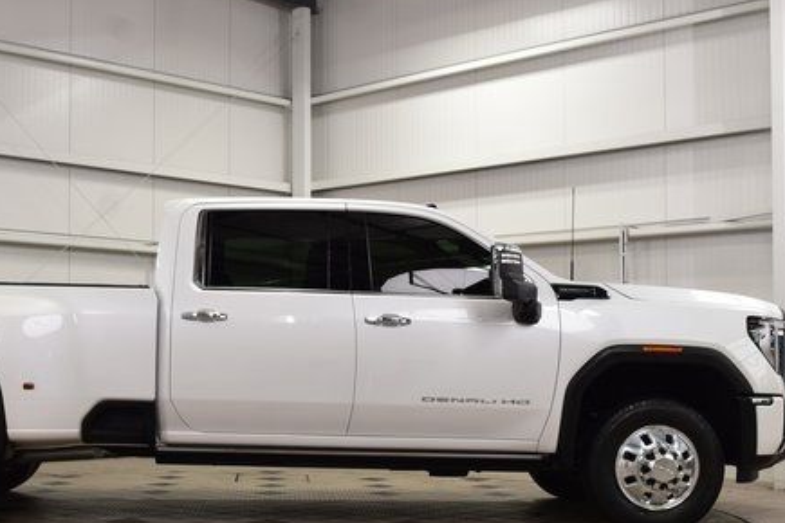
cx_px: 251
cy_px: 367
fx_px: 1156
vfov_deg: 25.3
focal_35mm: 53
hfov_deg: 37.1
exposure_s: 1/30
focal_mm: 24
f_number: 7.1
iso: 450
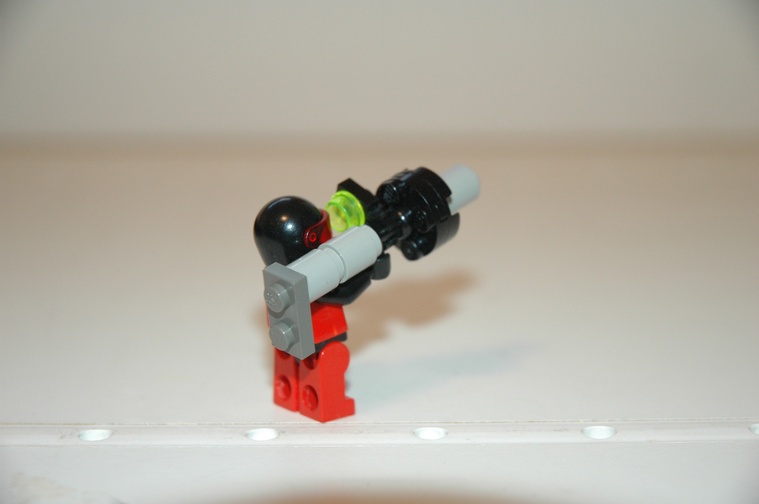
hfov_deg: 19.5
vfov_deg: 13.0
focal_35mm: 105
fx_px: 2212
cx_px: 380
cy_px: 252
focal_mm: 70
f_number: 4.5
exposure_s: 1/25
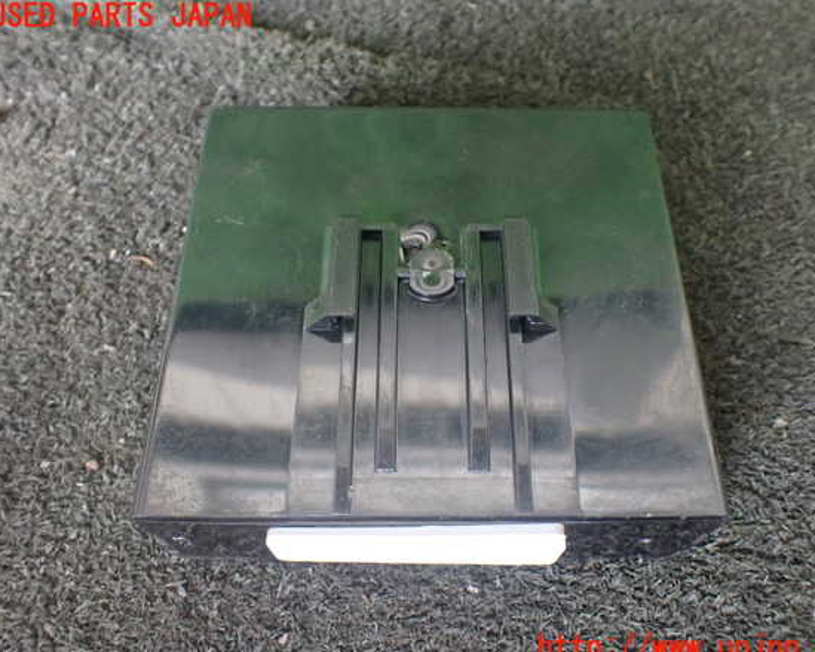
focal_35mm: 32
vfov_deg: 45.8
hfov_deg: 55.6
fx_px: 772
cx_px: 428
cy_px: 333
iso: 800
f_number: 2.3
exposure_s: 1/80
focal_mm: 5.4
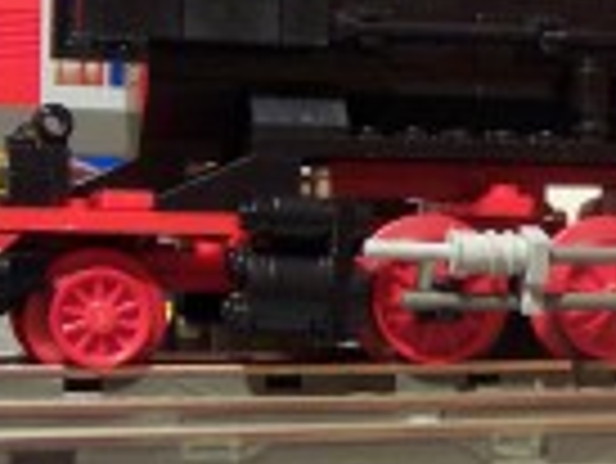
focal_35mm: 105
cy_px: 257
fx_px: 1870
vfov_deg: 14.1
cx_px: 796
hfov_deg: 17.6
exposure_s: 1/8
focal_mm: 5.6
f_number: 2.8
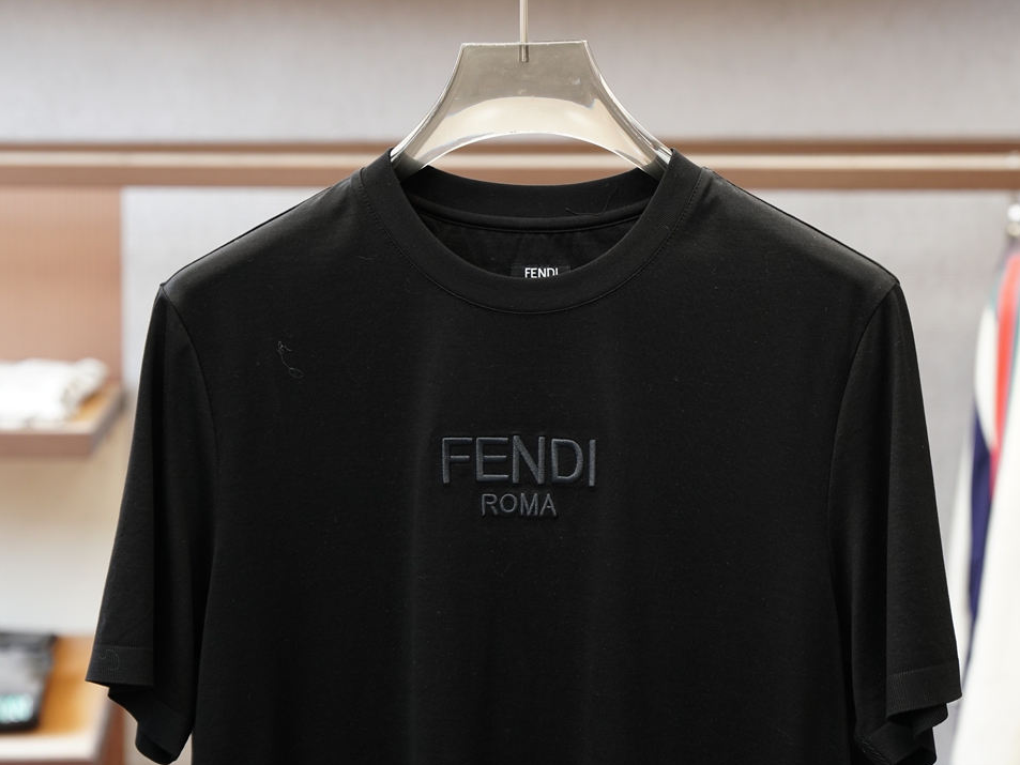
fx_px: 2505
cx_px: 517
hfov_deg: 23.0
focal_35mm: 85
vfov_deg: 17.4
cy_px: 384
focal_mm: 52
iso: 400
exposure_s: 1/125
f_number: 4
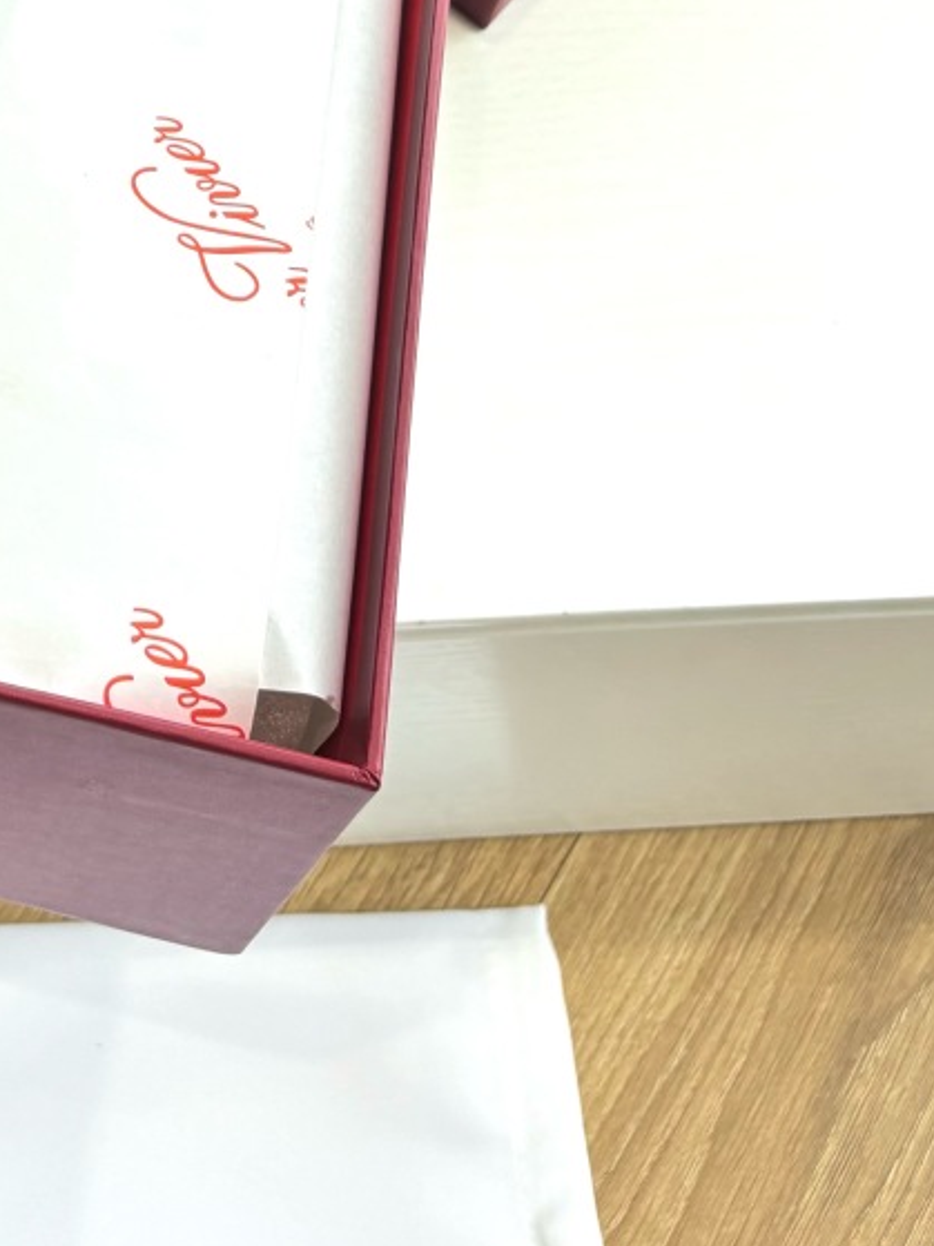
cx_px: -125
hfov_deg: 20.7
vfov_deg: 25.8
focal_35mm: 67
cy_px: -259
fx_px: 2411
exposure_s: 1/358
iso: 50
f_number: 1.6
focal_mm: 5.96
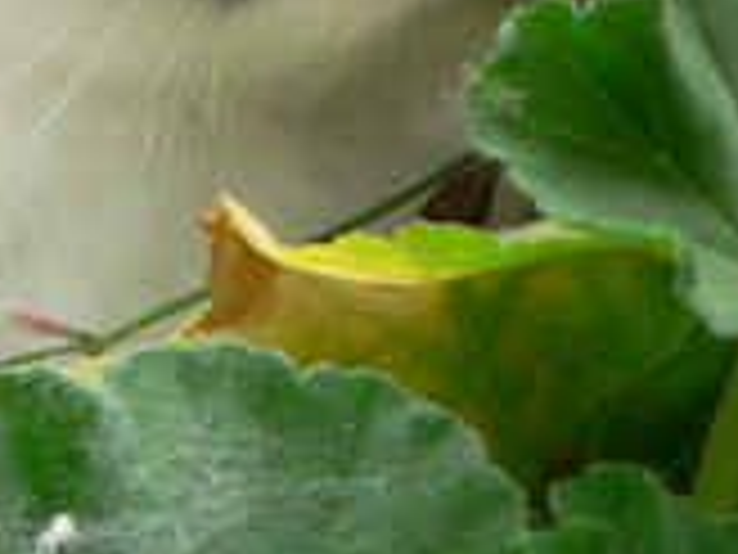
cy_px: -261
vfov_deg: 4.2
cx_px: 259
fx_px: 7568
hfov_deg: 5.6
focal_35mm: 355
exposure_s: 1/50
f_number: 3.2
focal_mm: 18.2
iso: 80
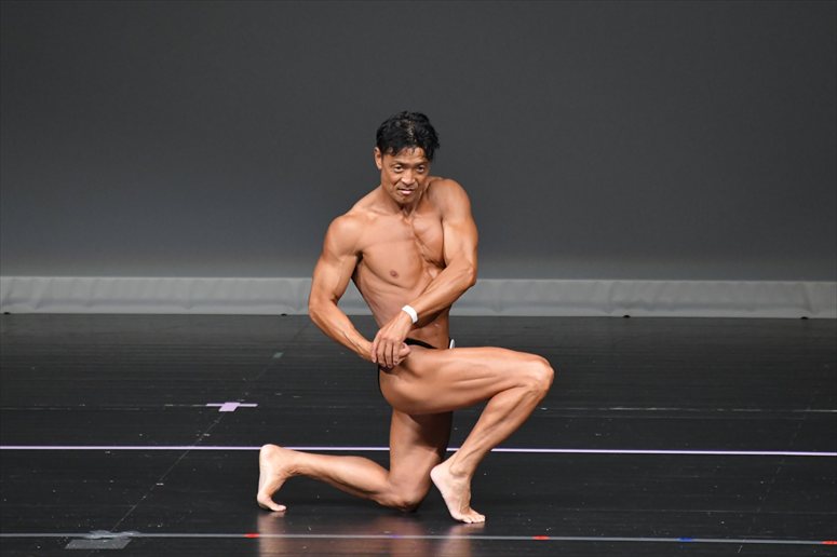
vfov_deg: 3.1
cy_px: 278
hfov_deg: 4.6
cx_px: 418
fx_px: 10458
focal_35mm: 450
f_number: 5.6
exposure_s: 1/400
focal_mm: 300
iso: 4000
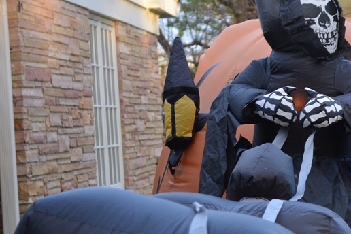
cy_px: 92
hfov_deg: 14.2
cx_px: 300
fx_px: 1403
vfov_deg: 9.5
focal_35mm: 144
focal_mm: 55
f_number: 5.6
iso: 400
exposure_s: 1/80
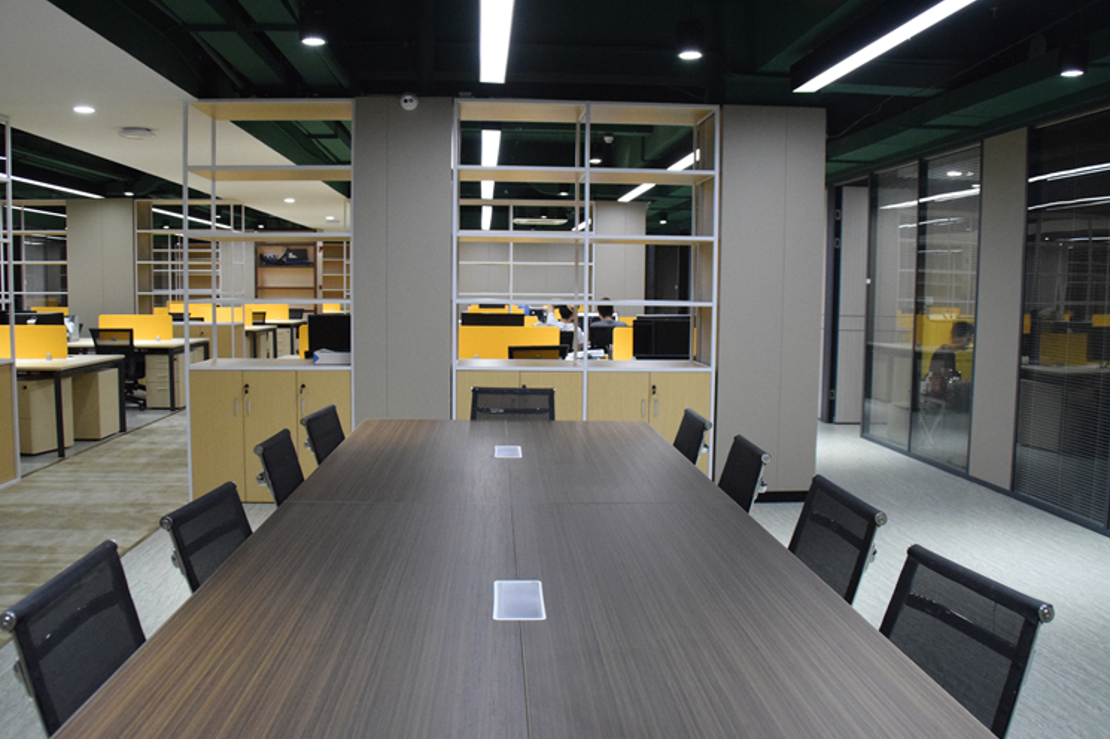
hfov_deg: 63.7
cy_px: 369
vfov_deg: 44.9
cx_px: 530
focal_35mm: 29
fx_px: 894
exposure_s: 1/125
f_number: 5.6
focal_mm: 18
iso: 4000
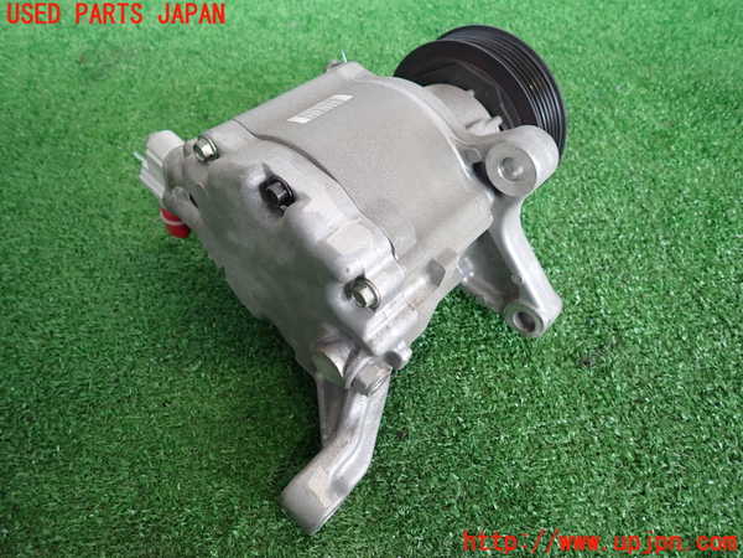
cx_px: 372
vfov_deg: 54.9
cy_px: 279
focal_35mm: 25
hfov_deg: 69.4
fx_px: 537
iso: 200
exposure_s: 1/60
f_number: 2
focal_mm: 4.5
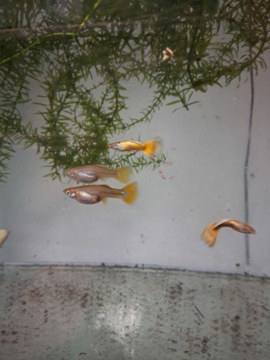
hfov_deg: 51.4
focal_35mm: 27
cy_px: 180
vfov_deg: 65.3
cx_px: 135
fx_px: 281
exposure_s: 1/50
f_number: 1.8
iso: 400
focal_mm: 4
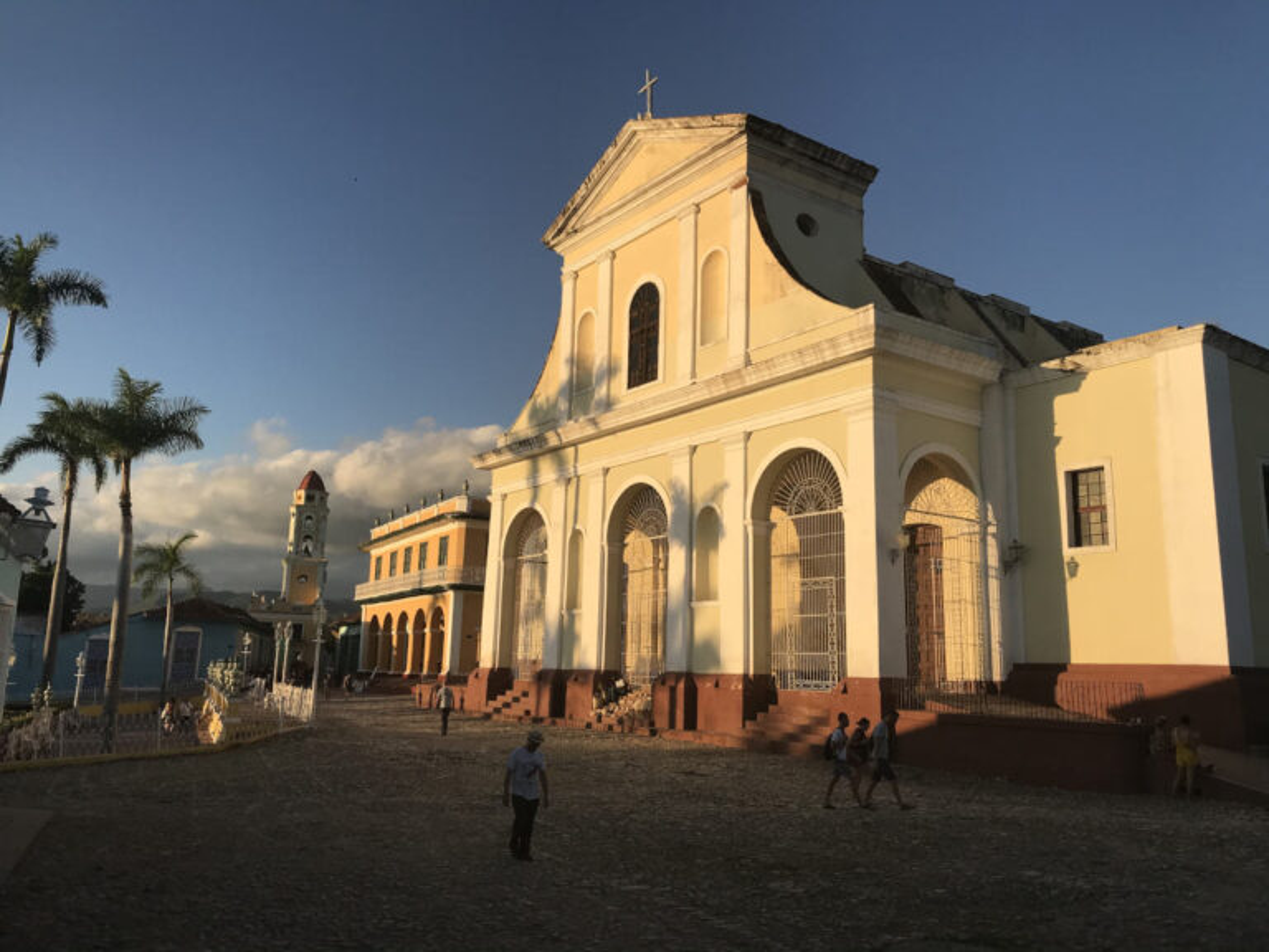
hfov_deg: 63.4
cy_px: 476
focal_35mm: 28
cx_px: 634
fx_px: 1026
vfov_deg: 49.7
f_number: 1.8
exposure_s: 1/2128
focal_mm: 3.99
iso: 20
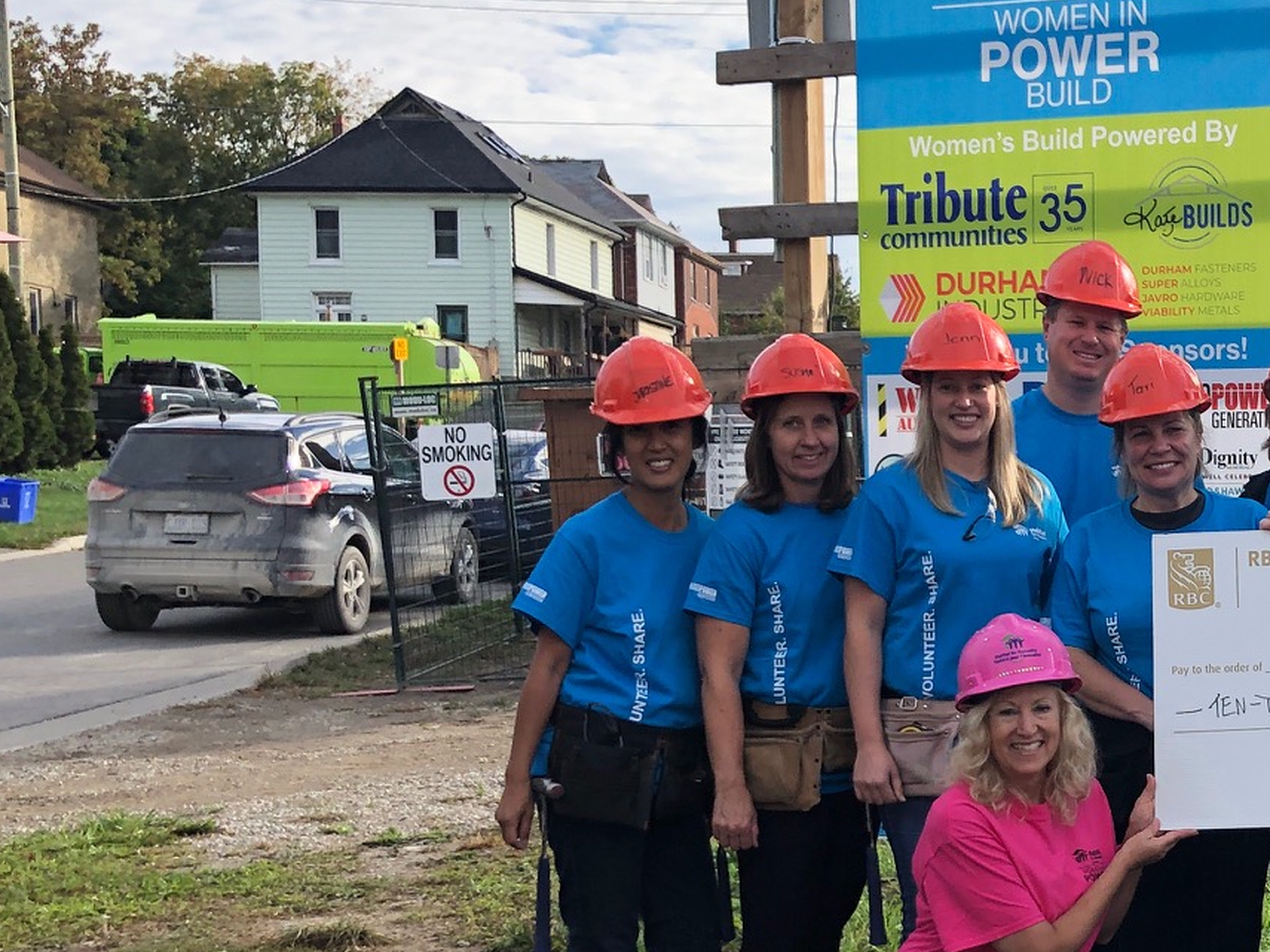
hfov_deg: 27.2
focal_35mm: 66
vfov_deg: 22.1
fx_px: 2421
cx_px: 1359
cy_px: 705
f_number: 1.8
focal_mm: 3.99
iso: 20
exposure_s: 1/1091
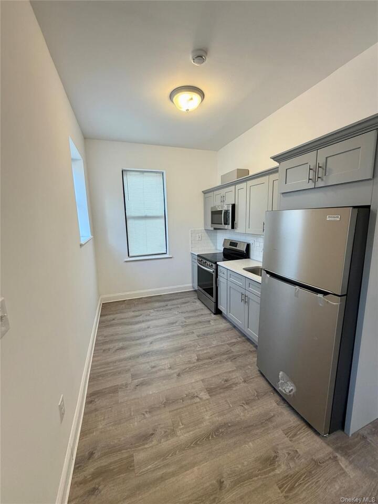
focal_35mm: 14
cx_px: 189
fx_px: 204
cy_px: 252
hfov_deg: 85.7
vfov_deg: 102.1
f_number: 2.2
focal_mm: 2.22
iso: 160
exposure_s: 1/60
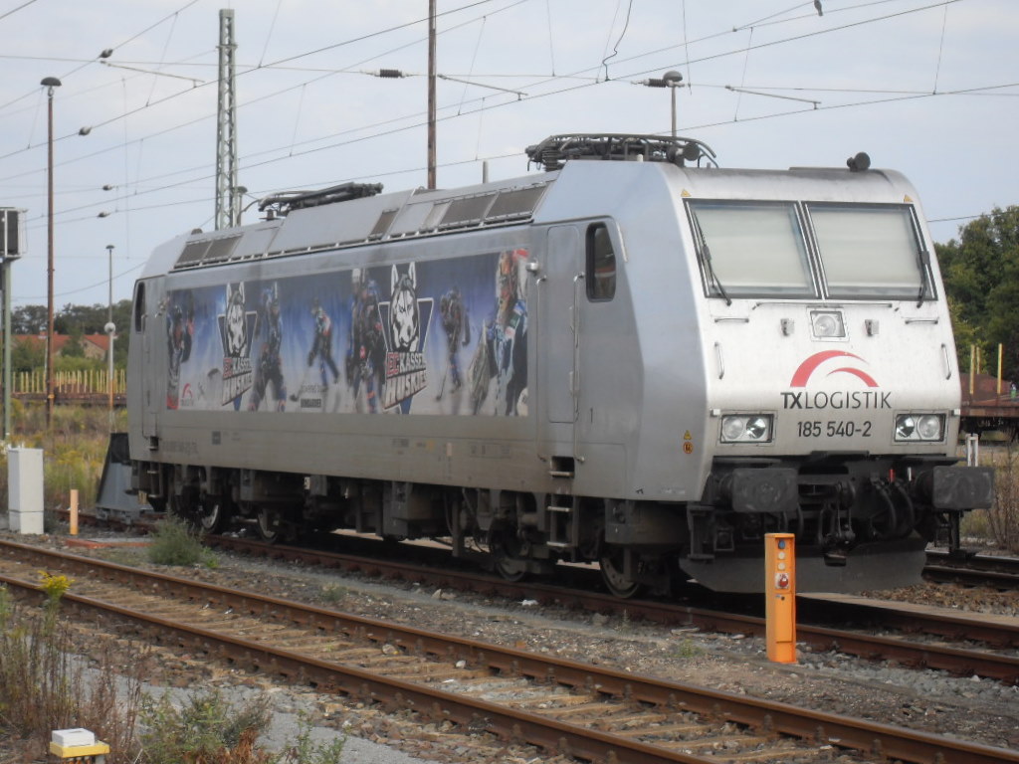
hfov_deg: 19.3
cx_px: 510
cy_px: 382
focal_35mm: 102
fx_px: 3003
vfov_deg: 14.5
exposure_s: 1/180
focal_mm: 18.1
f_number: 5.2
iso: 100
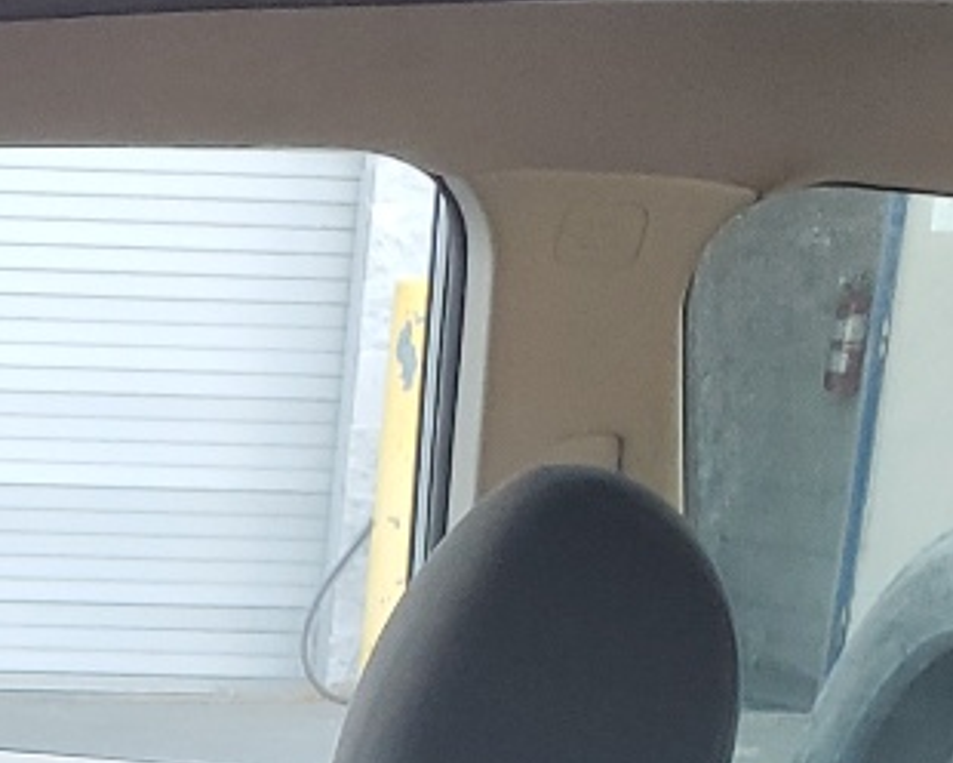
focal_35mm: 131
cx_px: -446
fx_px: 3695
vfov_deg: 10.3
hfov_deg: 13.9
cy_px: 1812
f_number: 1.5
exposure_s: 1/120
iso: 57
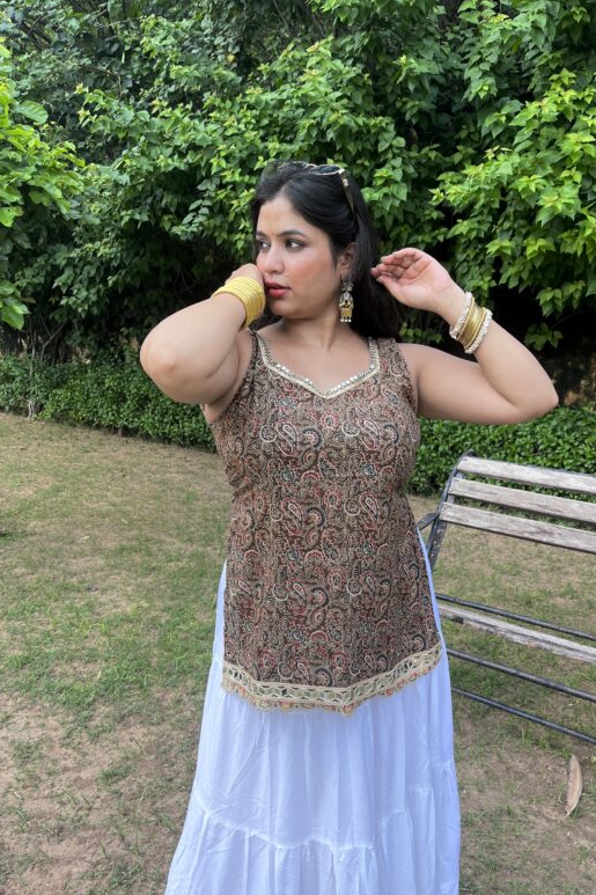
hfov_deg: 46.4
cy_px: 446
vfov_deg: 65.5
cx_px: 318
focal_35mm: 28
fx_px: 696
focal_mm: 5.1
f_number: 1.6
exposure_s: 1/288
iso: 50
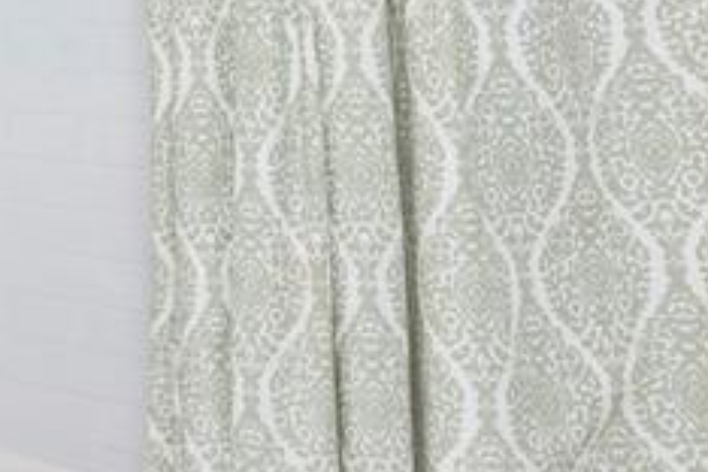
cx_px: -564
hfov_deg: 21.0
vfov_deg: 20.6
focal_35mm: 65
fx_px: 1278
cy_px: 71
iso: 200
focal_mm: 14
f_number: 11
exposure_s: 1/8
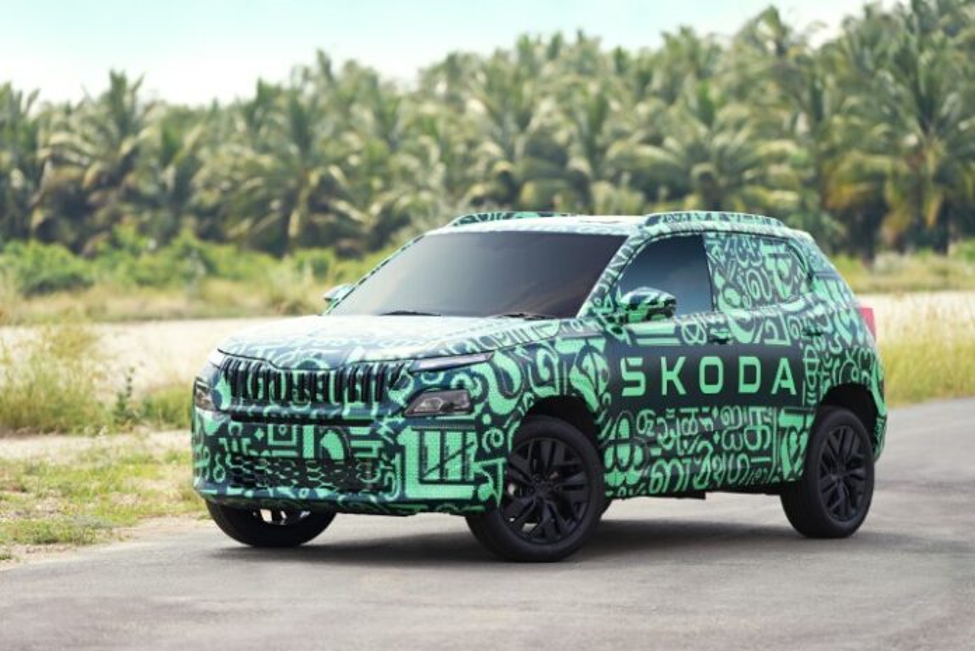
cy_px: 326
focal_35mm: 30
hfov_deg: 61.9
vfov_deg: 43.7
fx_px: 813
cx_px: 488
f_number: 5.6
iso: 80
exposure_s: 1/50
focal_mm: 30
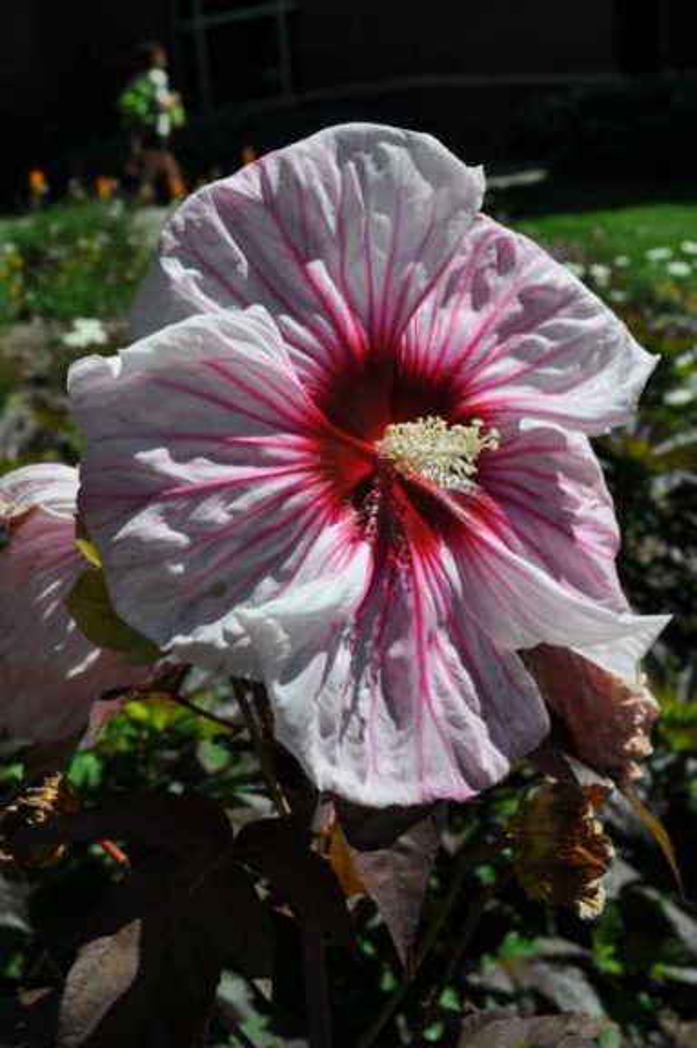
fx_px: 1527
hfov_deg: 25.7
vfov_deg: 37.9
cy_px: 524
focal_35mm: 52
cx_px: 348
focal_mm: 35
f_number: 11
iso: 200
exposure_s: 1/500
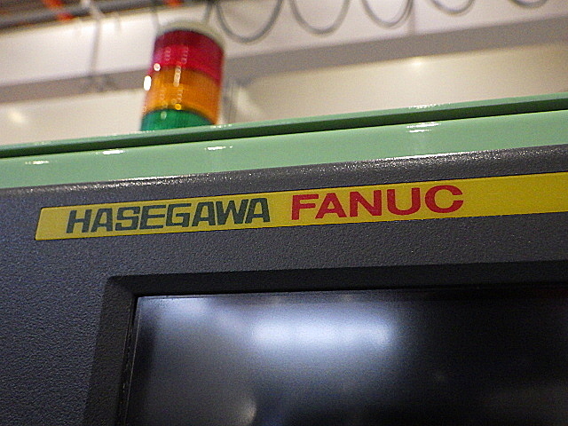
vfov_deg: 41.8
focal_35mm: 34
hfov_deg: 54.0
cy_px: 213
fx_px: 558
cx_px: 284
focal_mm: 6.1
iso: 400
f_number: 3.8
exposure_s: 1/50
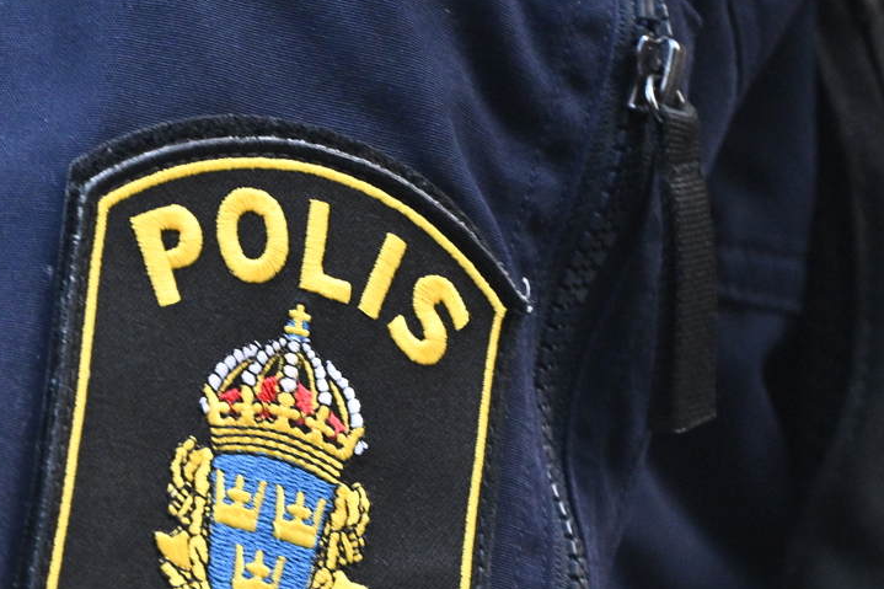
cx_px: 266
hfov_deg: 2.0
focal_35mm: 1040
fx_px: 25530
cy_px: 493
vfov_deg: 1.3
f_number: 5.6
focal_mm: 550
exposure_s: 1/200
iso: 2000
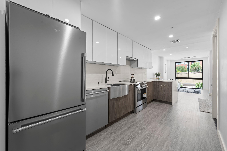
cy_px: 76
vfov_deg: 81.2
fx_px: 88
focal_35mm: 14
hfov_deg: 104.3
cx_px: 114
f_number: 10
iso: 200
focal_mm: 14
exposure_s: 1/1.67
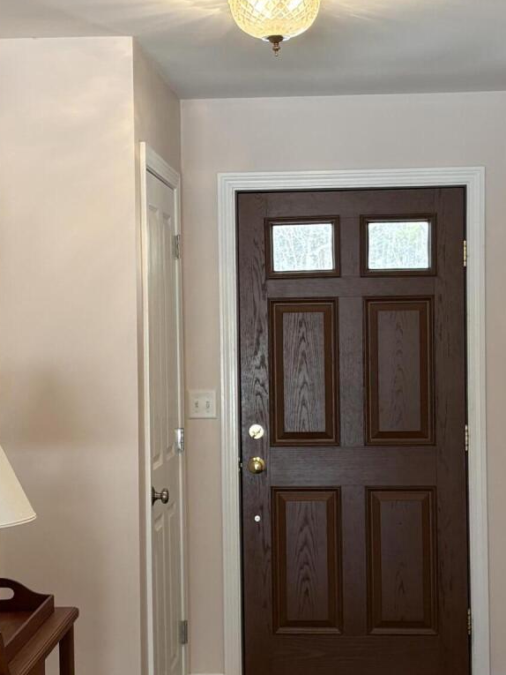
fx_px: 1325
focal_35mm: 68
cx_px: 253
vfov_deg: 28.5
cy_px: 364
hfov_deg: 21.6
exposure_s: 1/120
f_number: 1.6
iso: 125
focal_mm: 5.96
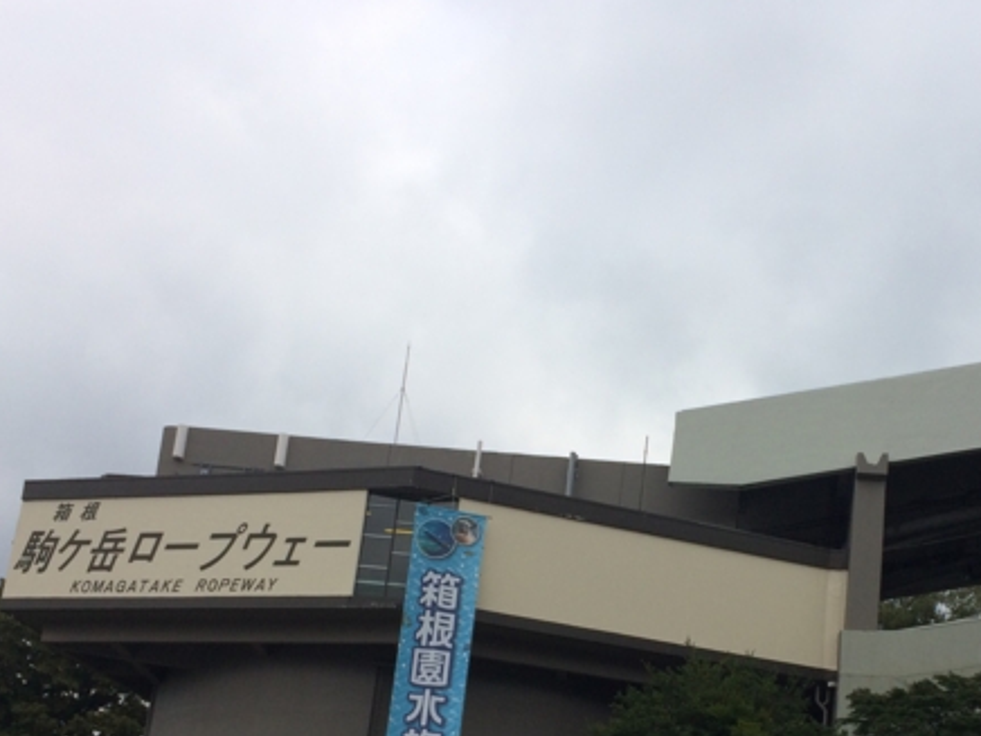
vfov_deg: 26.1
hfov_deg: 34.7
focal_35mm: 55
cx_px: 632
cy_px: 574
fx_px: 1559
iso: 32
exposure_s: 1/1953
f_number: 2.2
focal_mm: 4.12
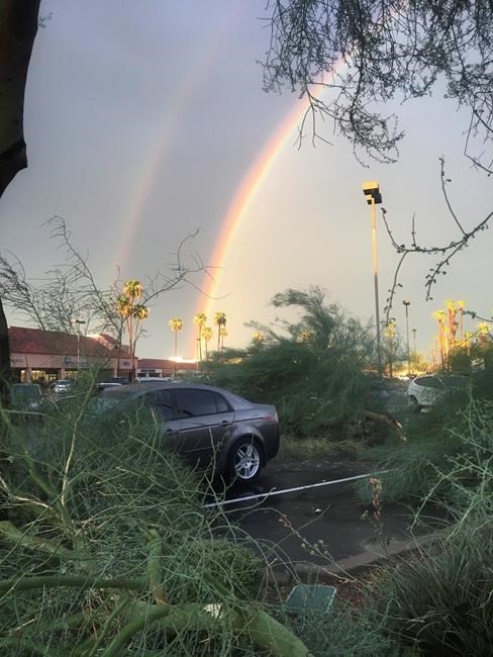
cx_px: 246
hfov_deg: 48.3
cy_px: 328
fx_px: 550
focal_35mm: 29
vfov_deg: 61.6
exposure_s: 1/30
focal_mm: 4.15
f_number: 2.2
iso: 25
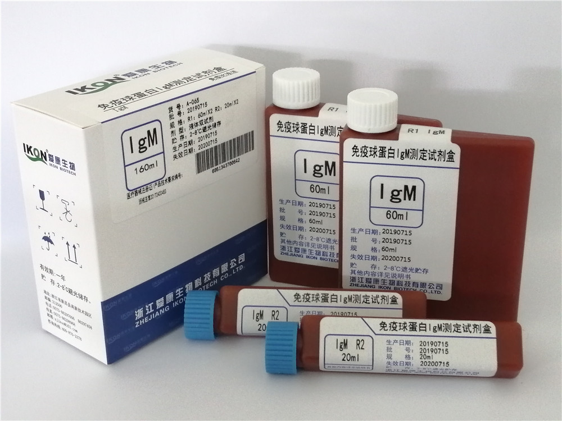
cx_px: 281
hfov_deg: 34.9
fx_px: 893
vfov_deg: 26.6
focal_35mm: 55
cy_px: 210
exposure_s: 1/30
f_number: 1.8
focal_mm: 3.64
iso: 160
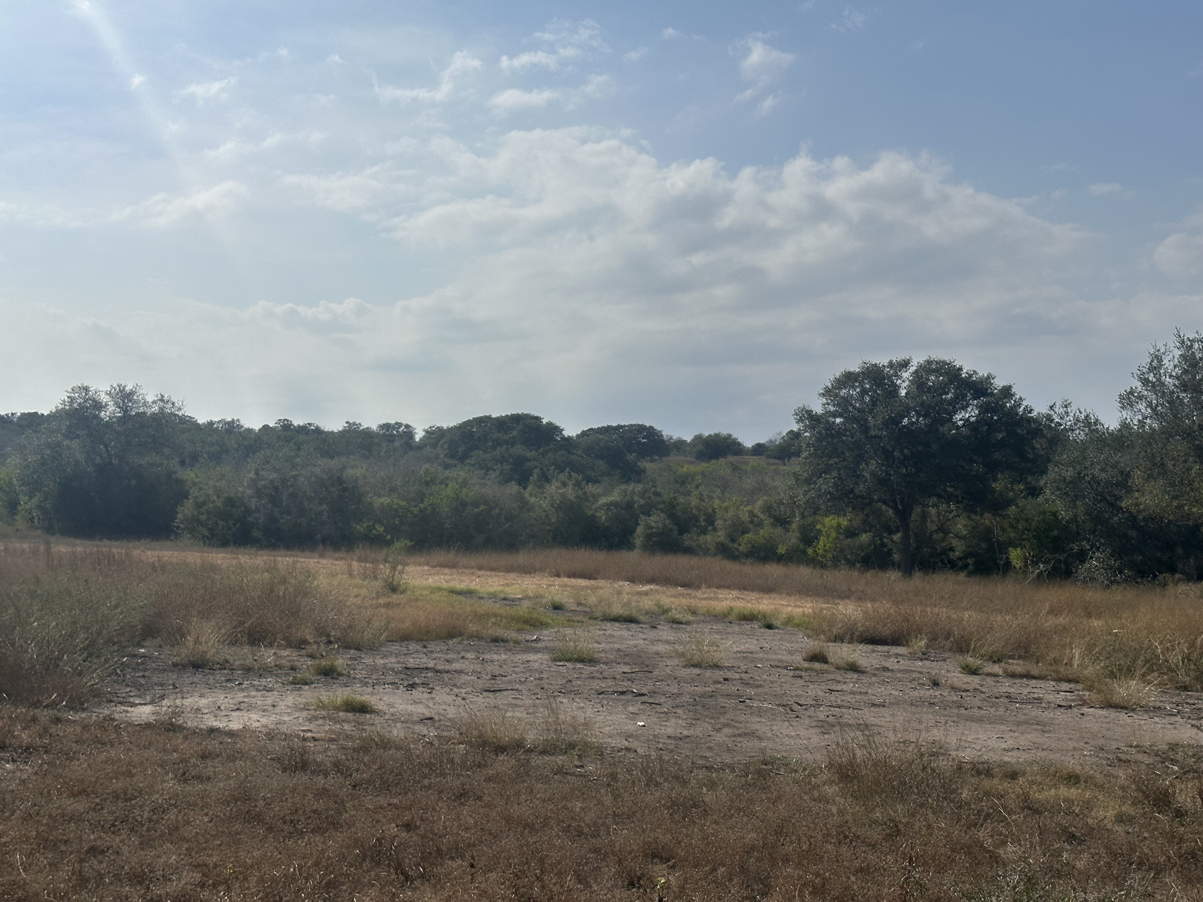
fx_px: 1668
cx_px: 602
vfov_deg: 30.3
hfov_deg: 39.7
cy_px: 451
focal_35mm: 48
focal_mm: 6.86
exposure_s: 1/15873
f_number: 1.78
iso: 64
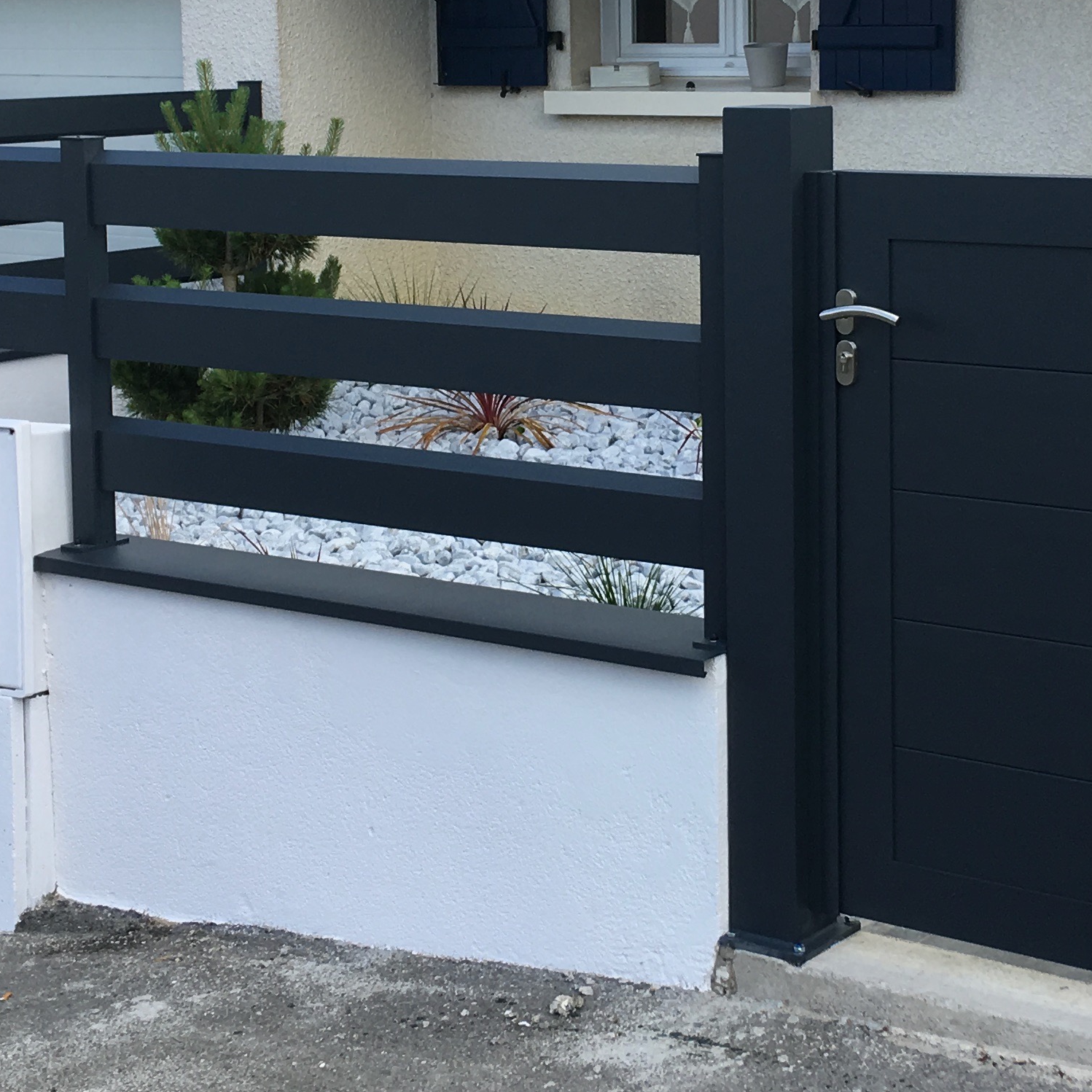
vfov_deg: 24.7
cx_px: 675
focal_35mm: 69
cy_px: 279
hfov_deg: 24.9
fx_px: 2463
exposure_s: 1/490
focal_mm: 4.15
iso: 25
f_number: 2.2
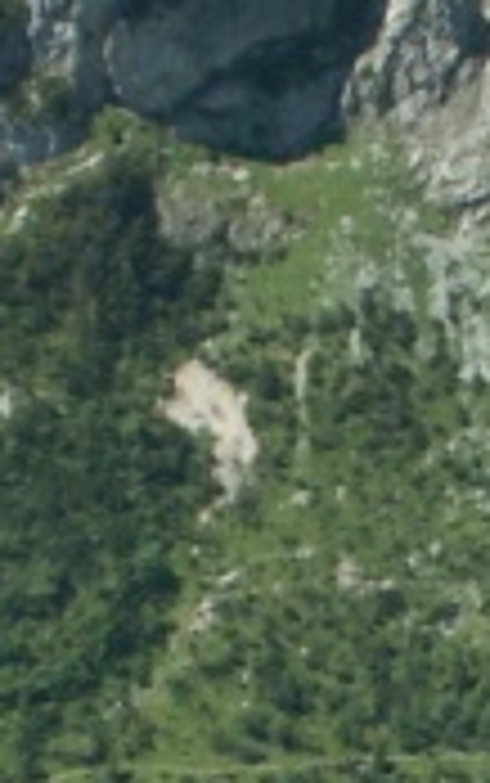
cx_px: 715
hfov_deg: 4.4
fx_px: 6378
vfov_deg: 7.0
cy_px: 648
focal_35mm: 299
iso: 50
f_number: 8
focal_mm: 8.03
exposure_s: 1/100
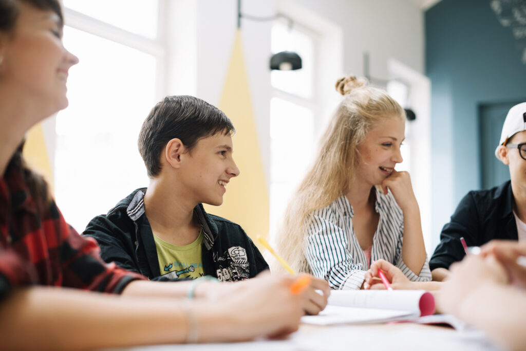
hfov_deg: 39.6
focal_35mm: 50
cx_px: 263
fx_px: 731
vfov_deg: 27.0
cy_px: 176
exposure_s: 1/250
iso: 320
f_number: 2.2
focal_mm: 50
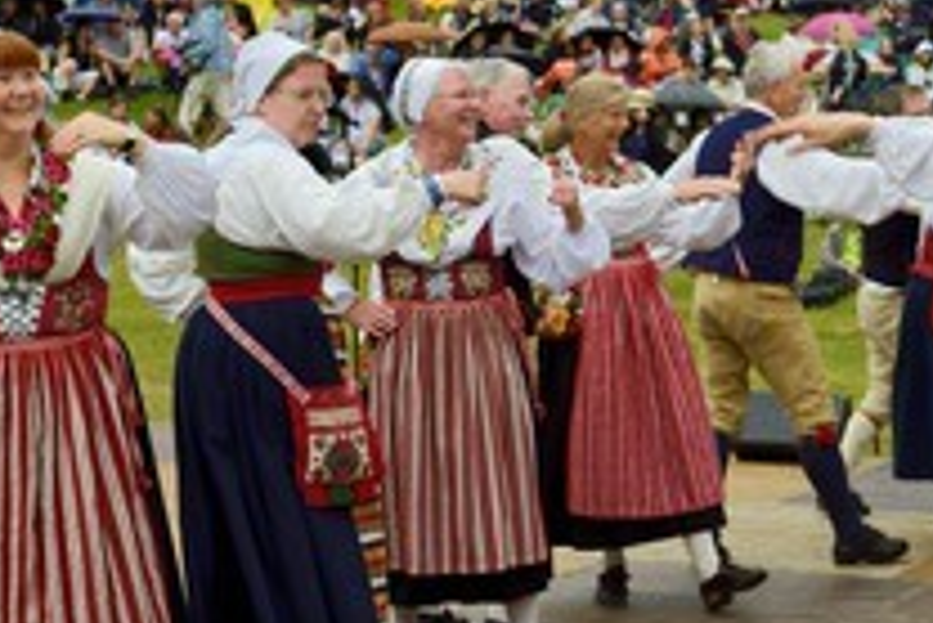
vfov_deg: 13.6
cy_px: 372
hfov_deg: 20.0
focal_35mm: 101
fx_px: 2619
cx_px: 747
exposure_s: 1/200
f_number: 5
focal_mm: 50
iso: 800
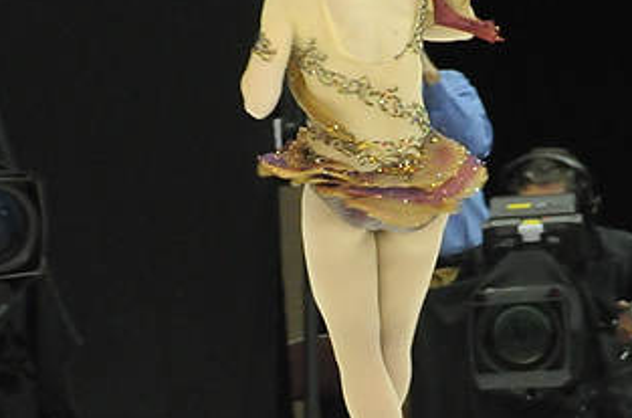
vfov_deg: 1.8
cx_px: 365
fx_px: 13449
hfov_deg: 2.7
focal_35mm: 768
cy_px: 235
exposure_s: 1/500
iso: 3200
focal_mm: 200
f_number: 5.6
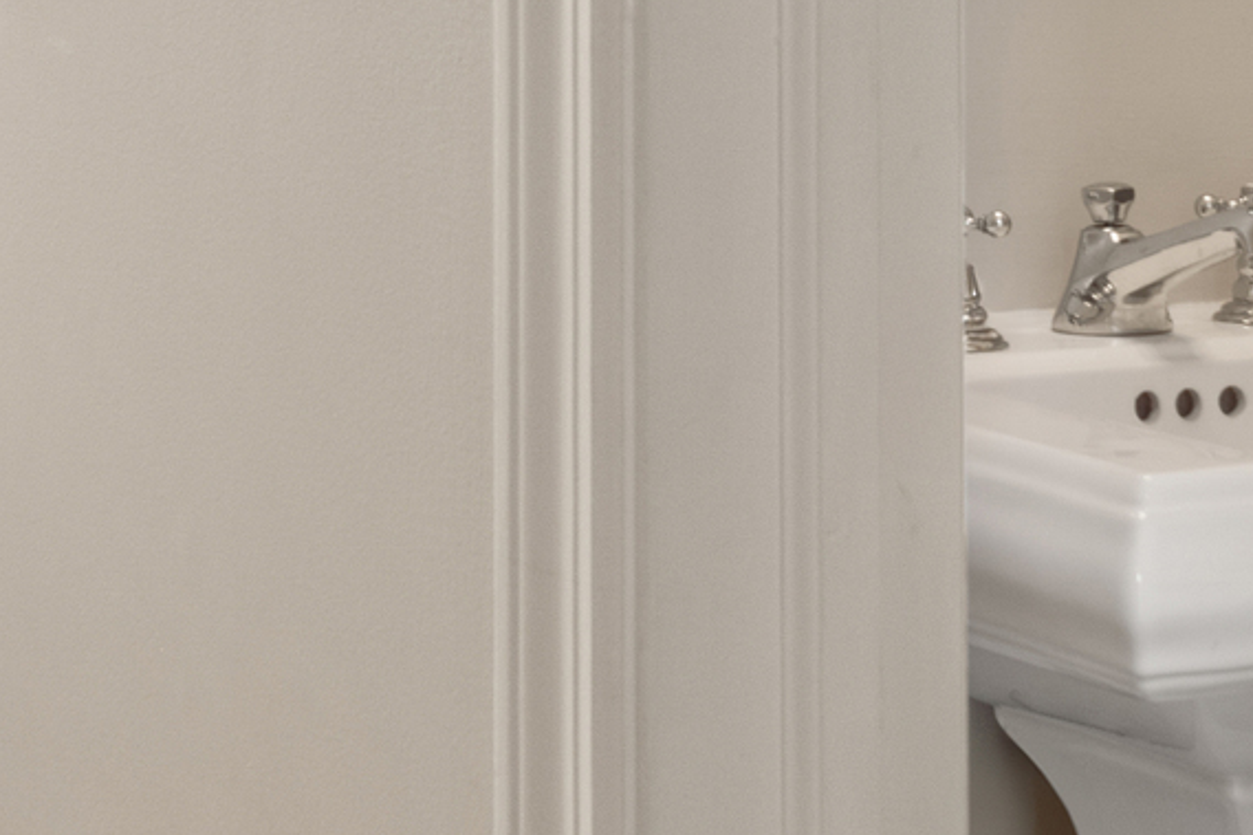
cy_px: -7
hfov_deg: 18.8
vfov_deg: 12.5
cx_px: 255
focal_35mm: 108
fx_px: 3758
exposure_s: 1/8
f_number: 11
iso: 250
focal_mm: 20
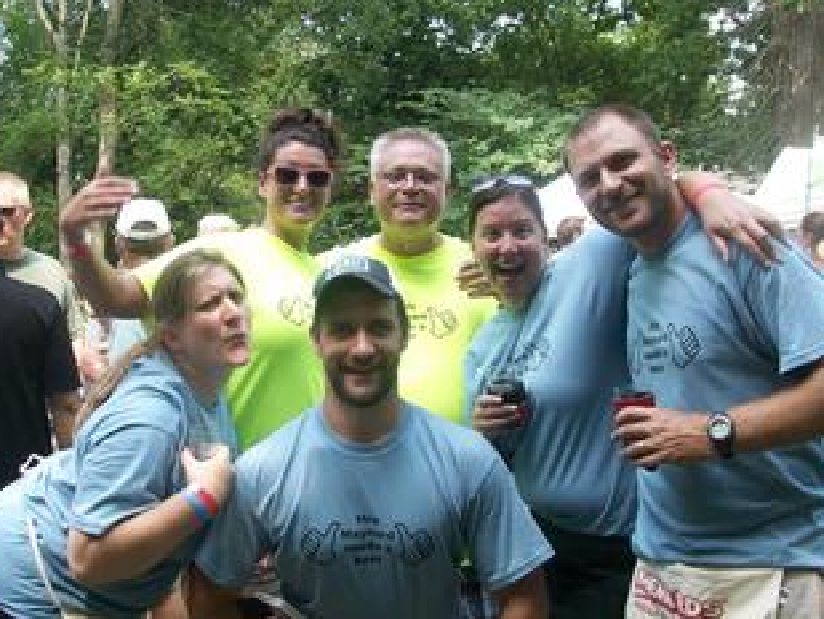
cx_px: 353
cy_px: 244
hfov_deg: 43.7
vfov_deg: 33.5
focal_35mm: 43
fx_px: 1024
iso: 64
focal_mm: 5.7
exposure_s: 1/99.9
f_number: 2.8
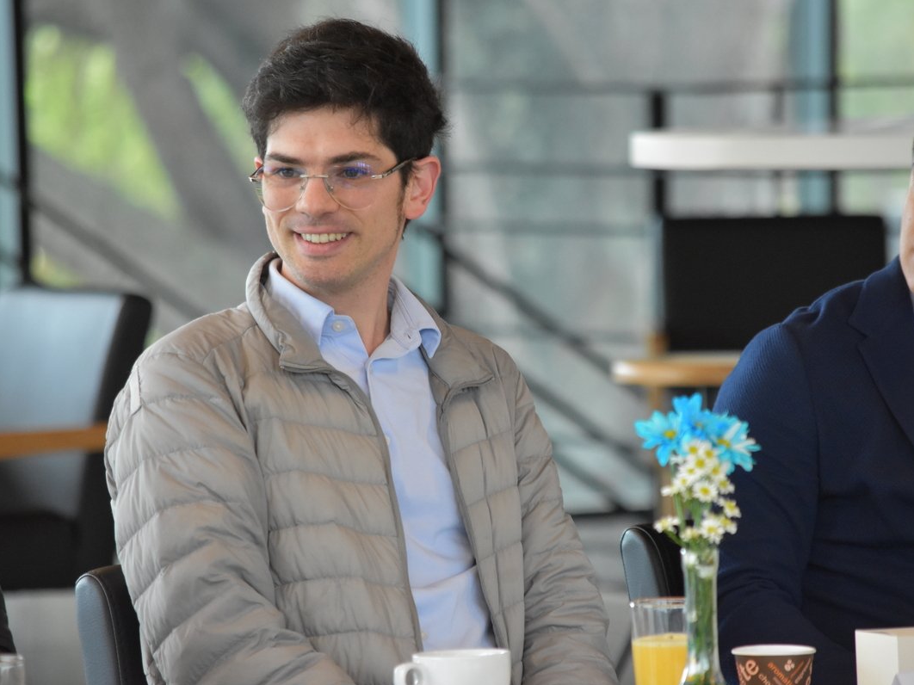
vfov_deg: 4.9
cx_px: 458
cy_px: 343
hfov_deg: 6.6
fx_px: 7960
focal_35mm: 302
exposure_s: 1/250
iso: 2500
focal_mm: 185
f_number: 5
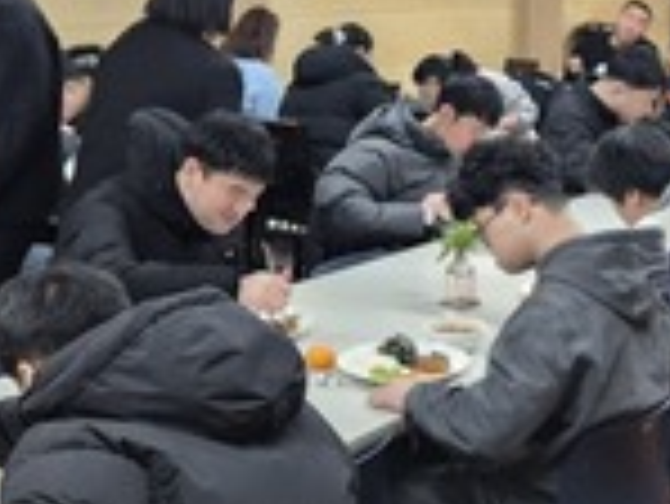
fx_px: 1492
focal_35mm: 77
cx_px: 562
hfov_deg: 24.8
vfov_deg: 19.1
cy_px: 155
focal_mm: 5.4
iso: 250
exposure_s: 1/120
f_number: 1.8
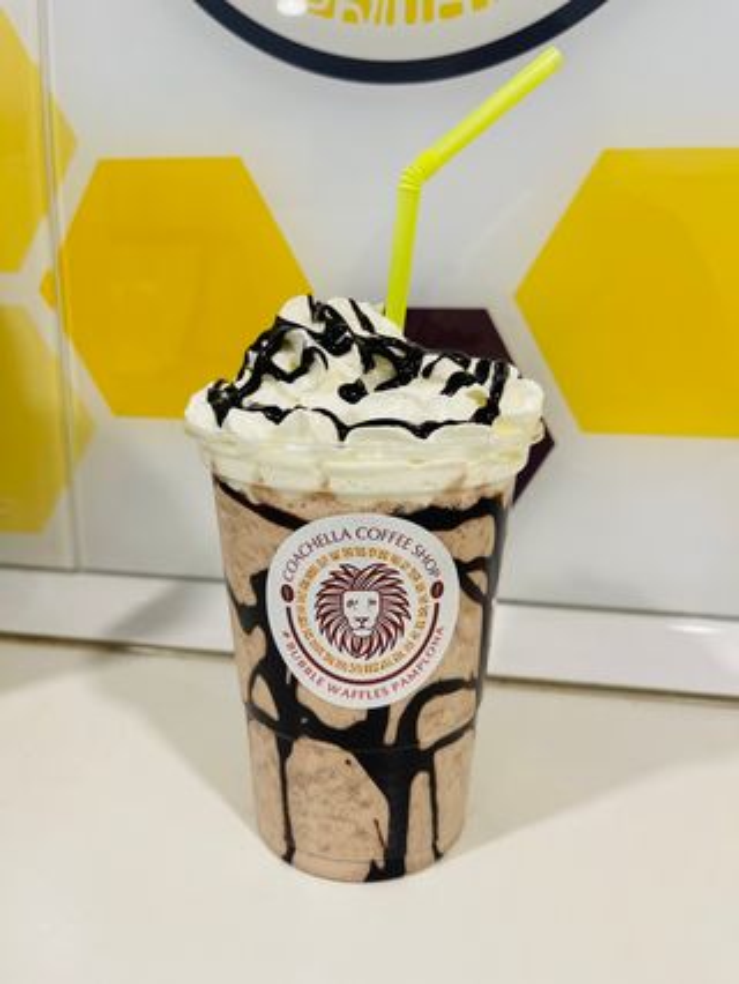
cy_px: 492
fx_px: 739
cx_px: 370
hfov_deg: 53.1
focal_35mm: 26
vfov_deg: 67.3
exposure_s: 1/100
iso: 125
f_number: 1.6
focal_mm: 5.1
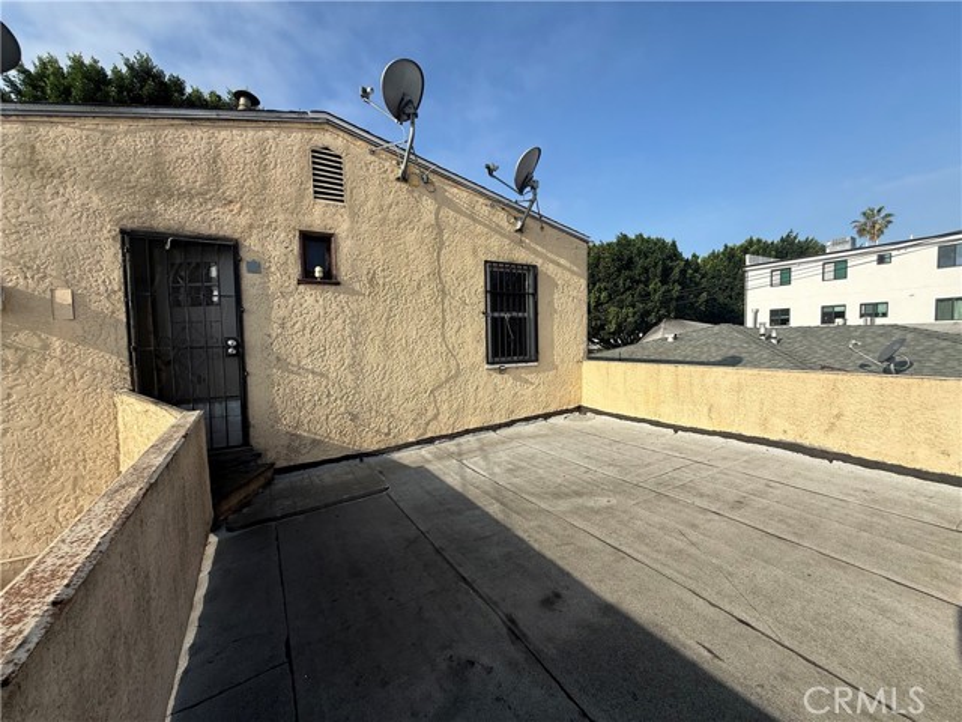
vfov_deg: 85.7
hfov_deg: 102.1
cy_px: 361
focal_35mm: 14
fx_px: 389
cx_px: 481
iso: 50
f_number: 2.2
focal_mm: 2.22
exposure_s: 1/2092
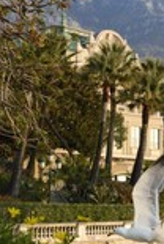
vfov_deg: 17.1
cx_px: 268
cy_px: 179
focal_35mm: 119
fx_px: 809
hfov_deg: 11.0
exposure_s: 1/400
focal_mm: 44
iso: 200
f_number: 4.5
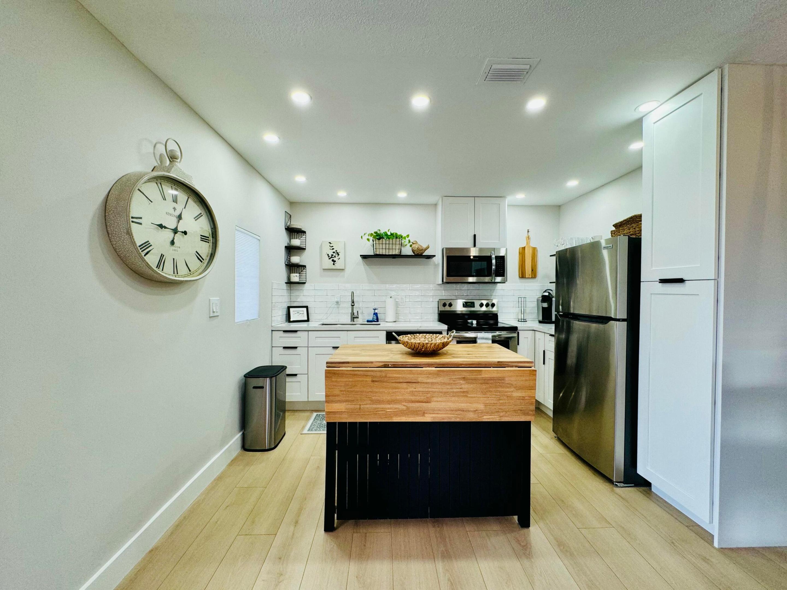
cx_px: 394
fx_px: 318
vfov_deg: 85.7
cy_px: 295
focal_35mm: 14
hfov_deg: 102.1
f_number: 2.2
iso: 125
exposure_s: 1/120
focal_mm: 2.22
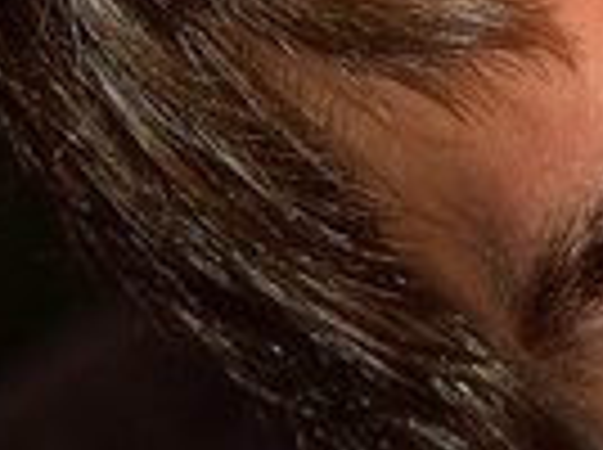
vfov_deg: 2.2
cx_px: 1323
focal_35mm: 665
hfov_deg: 3.0
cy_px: 99
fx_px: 11563
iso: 64
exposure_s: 1/100
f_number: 4
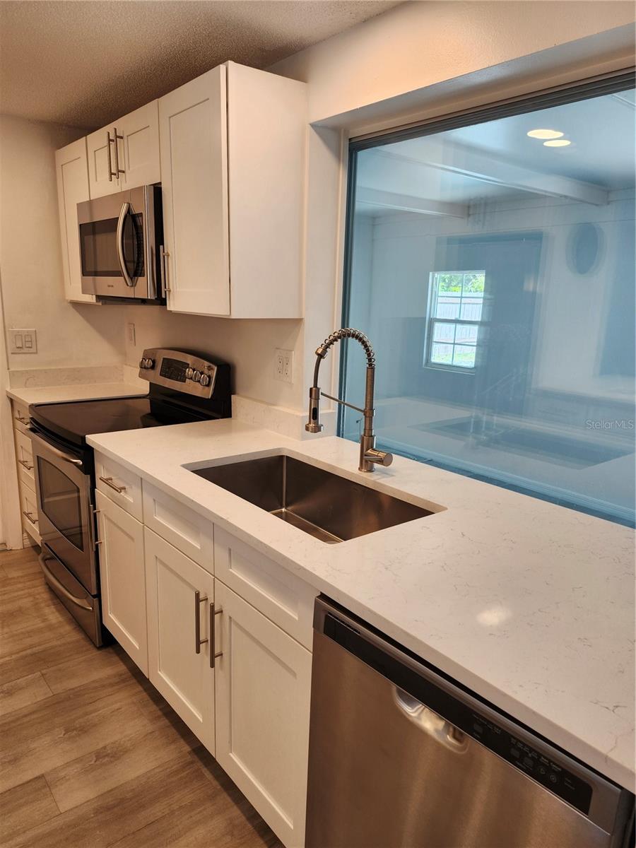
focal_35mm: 23
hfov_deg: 58.9
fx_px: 563
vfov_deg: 73.9
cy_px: 424
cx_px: 318
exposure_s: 1/120
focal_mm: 5.54
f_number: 1.8
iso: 80
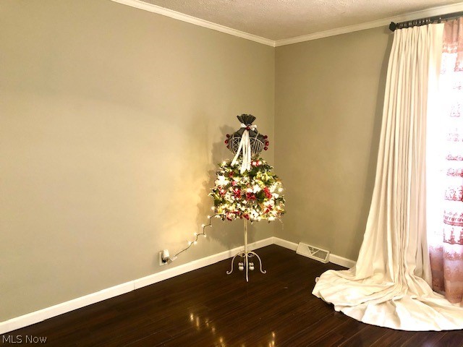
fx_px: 375
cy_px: 174
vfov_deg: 49.7
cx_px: 232
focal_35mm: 28
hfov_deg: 63.4
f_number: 1.8
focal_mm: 3.99
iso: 100
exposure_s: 1/6
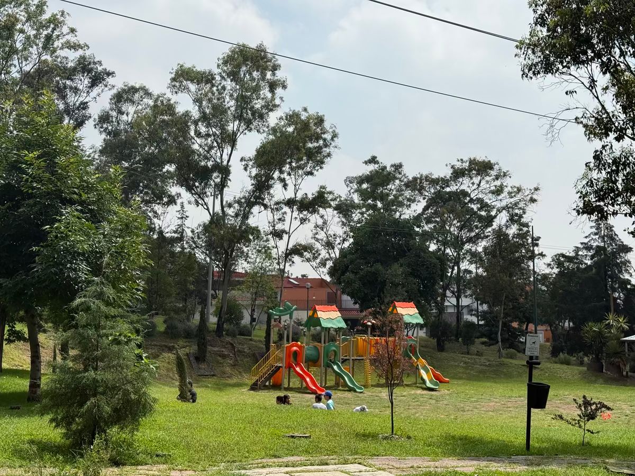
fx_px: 881
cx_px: 318
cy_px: 238
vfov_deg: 30.3
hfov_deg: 39.7
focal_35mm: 48
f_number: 1.78
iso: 64
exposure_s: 1/7143
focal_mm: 6.76
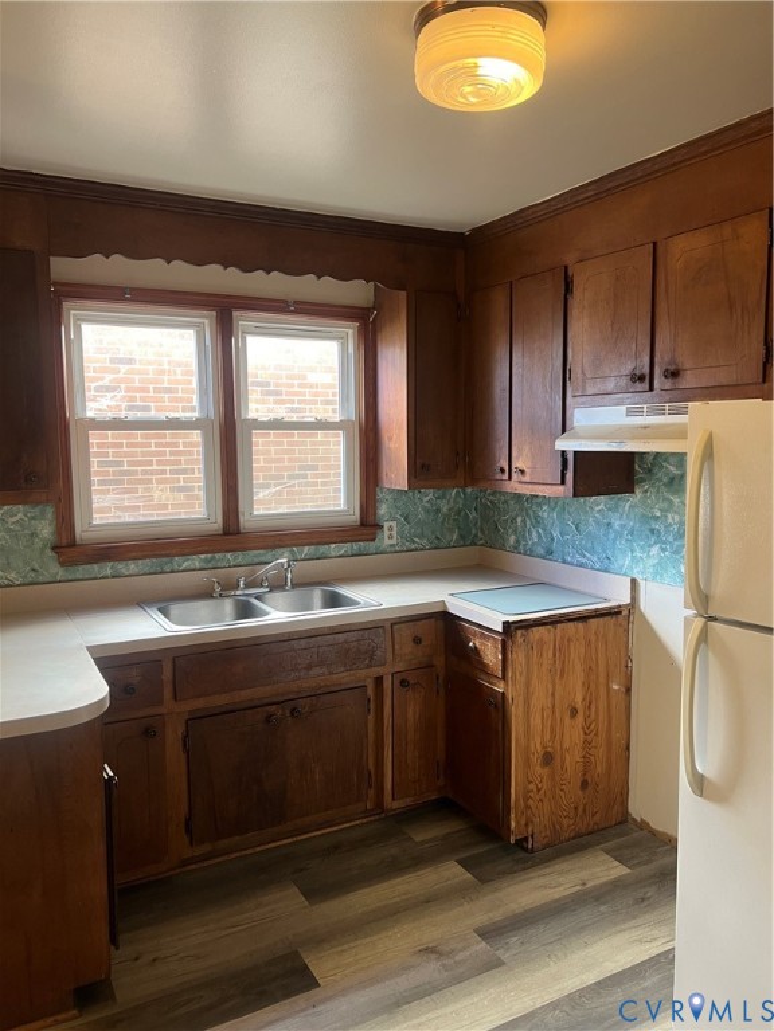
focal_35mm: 26
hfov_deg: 53.1
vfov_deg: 67.3
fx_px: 775
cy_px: 516
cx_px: 387
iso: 125
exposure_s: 1/60
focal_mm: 5.7
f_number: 1.5
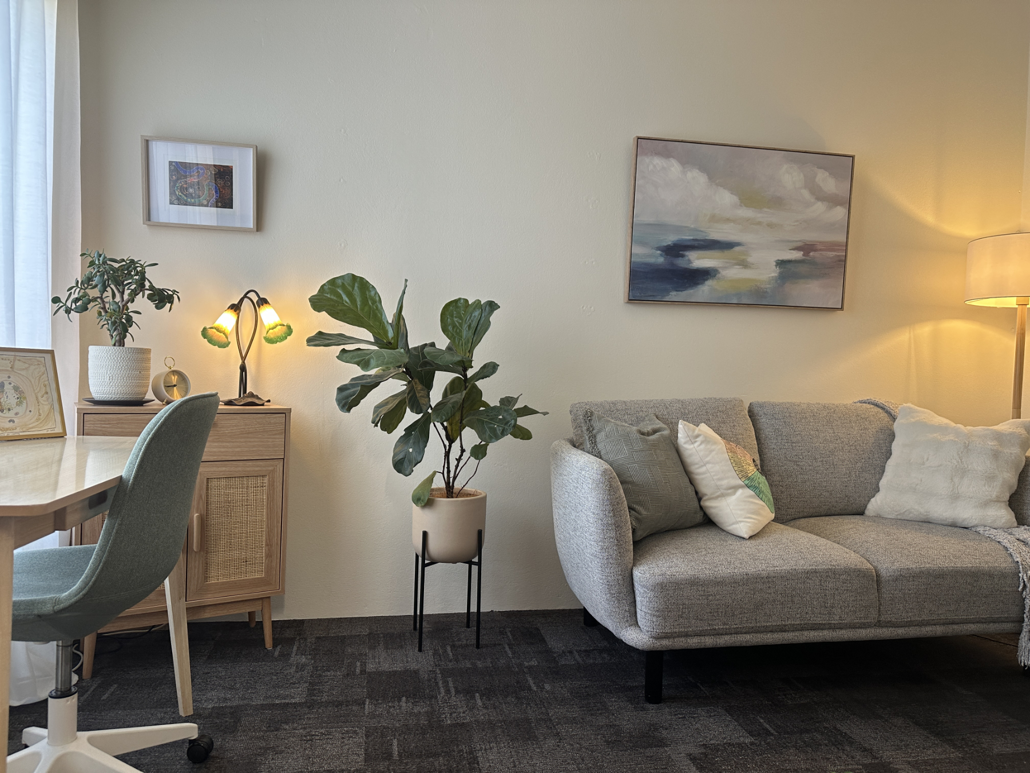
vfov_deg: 56.8
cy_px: 386
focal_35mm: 24
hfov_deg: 71.6
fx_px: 714
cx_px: 515
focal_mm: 6.9
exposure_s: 1/121
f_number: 1.8
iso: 125
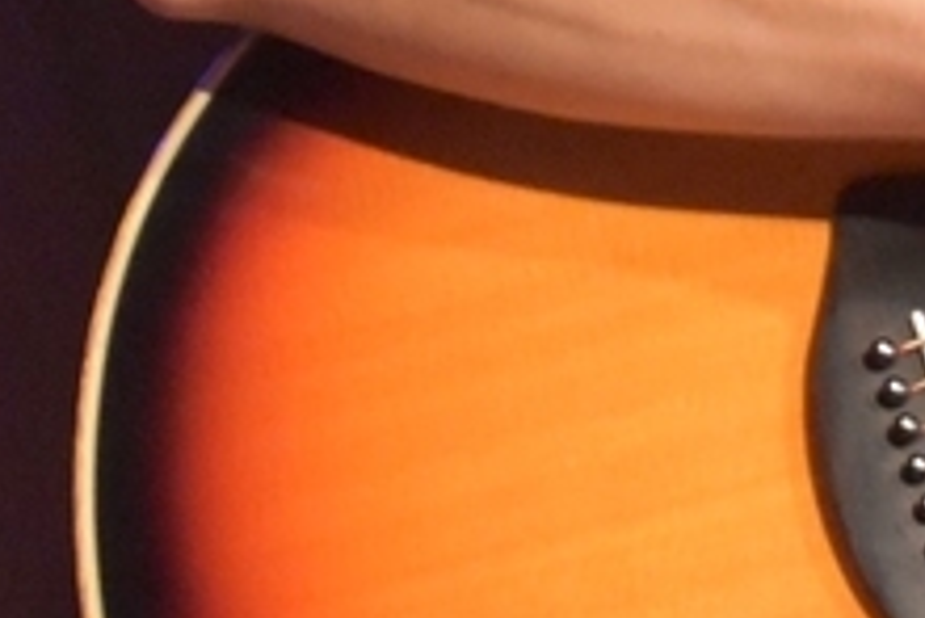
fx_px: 13061
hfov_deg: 4.0
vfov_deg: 2.7
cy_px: -488
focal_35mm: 508
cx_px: 2170
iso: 4500
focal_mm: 62
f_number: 5
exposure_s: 1/60
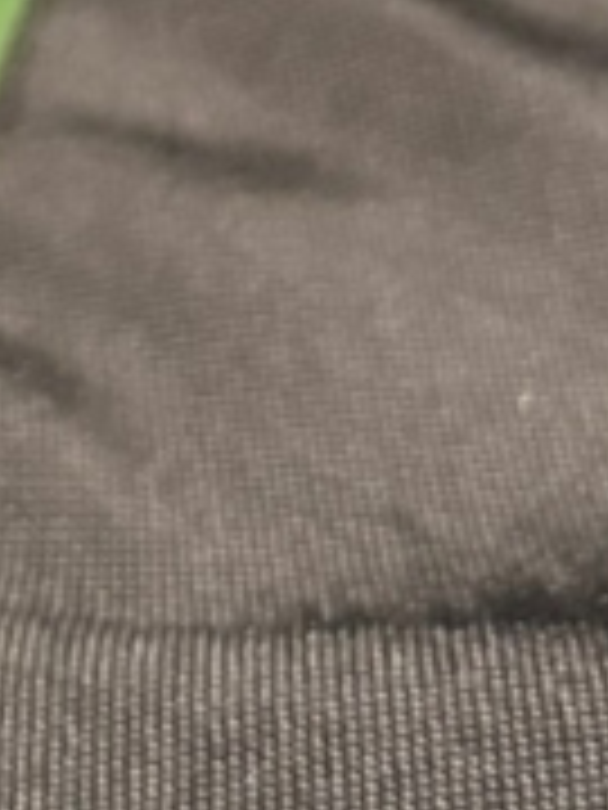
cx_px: -662
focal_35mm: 160
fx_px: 3747
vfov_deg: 10.6
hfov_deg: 8.7
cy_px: -1143
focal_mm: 6.76
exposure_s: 1/60
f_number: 1.78
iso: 800
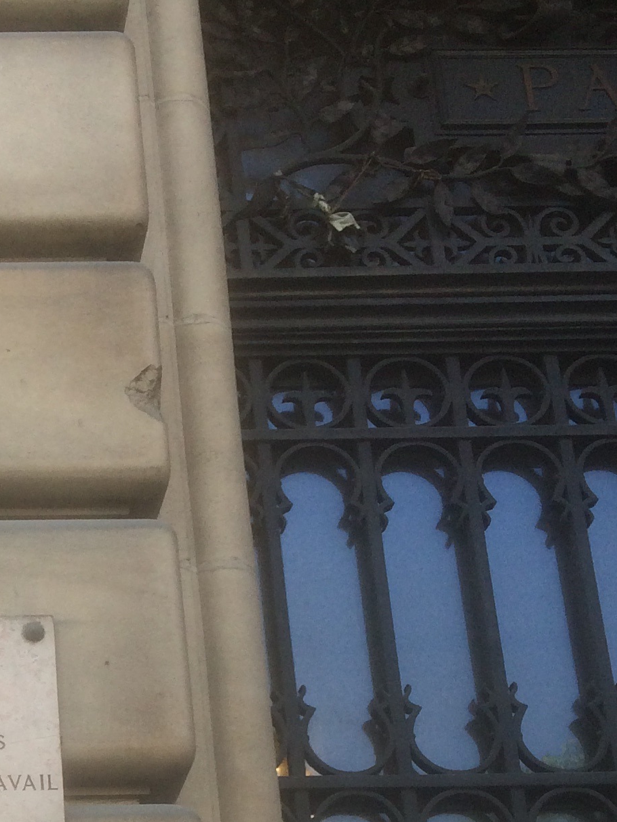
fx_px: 1854
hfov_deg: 17.8
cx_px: -159
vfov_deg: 23.4
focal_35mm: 78
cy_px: 920
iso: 32
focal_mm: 4.15
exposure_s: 1/256
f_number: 2.2
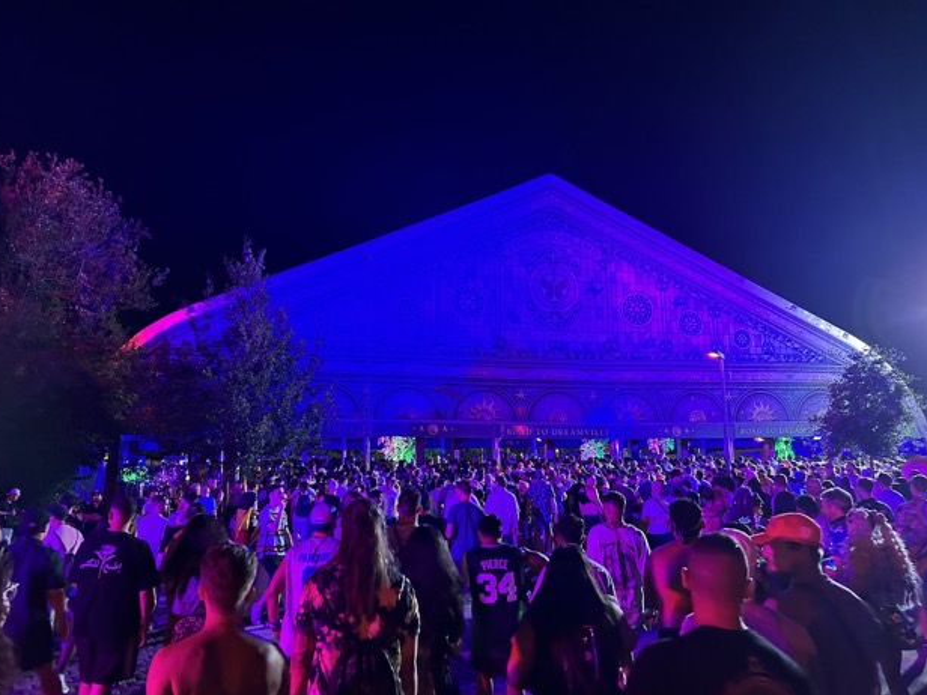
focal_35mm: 27
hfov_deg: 65.3
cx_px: 459
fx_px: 723
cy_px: 360
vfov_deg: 51.3
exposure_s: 1/40
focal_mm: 5.7
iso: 640
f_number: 1.5
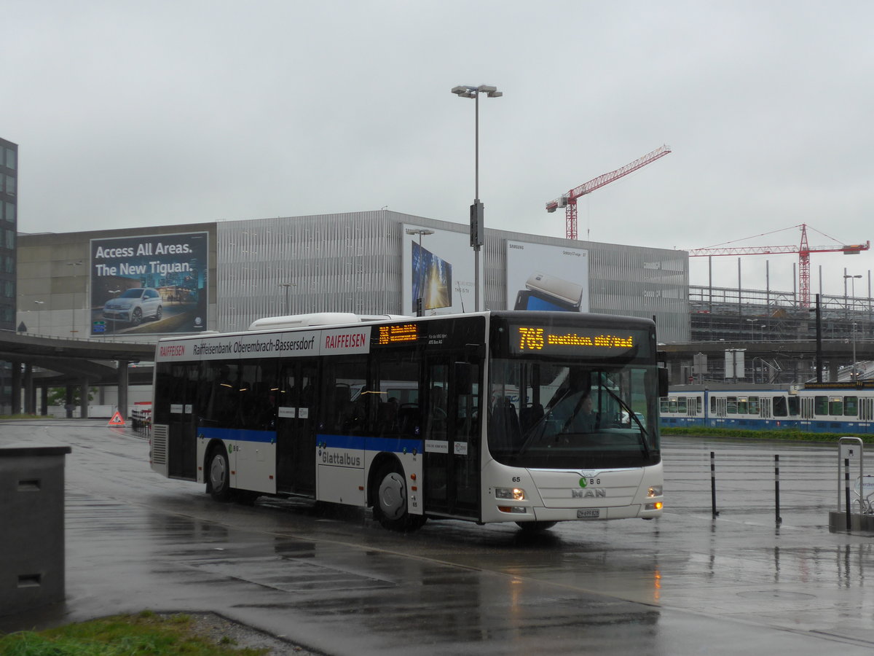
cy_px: 328
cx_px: 437
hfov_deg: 31.2
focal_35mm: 62
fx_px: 1565
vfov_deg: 23.7
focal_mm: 12.7
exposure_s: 1/320
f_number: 3.7
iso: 125
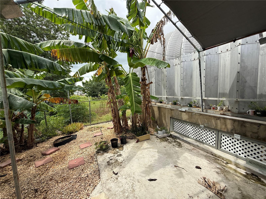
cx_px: 133
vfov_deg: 85.7
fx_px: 108
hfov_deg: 102.1
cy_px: 100
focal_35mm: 14
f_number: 2.2
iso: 50
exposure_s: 1/607
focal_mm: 2.22
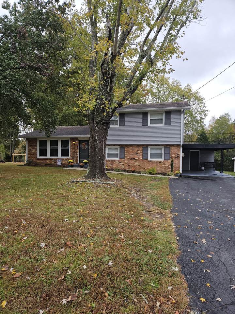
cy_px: 157
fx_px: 208
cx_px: 118
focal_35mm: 23
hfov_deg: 58.9
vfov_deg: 73.9
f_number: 1.8
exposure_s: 1/348
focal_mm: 5.4
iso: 25
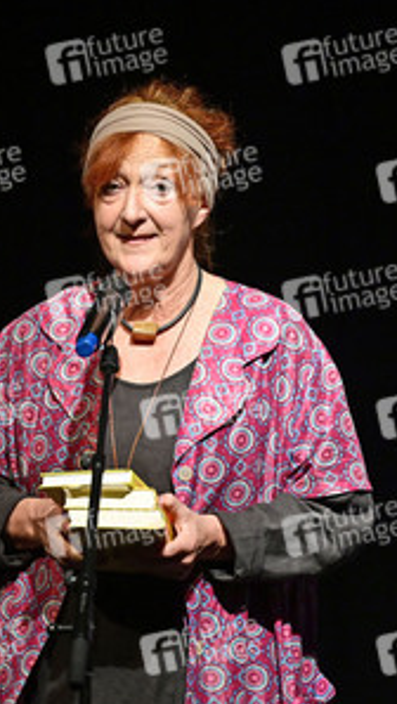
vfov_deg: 6.8
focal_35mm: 317
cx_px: 138
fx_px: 5922
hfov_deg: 3.8
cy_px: 352
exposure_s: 1/320
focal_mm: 200
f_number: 3.2
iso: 4000
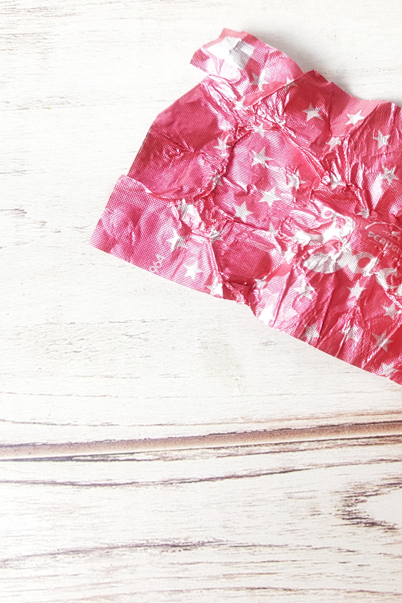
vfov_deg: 51.9
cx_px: 378
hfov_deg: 33.6
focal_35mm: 37
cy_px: 300
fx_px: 620
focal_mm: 4.2
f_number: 1.7
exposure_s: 1/50
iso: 80
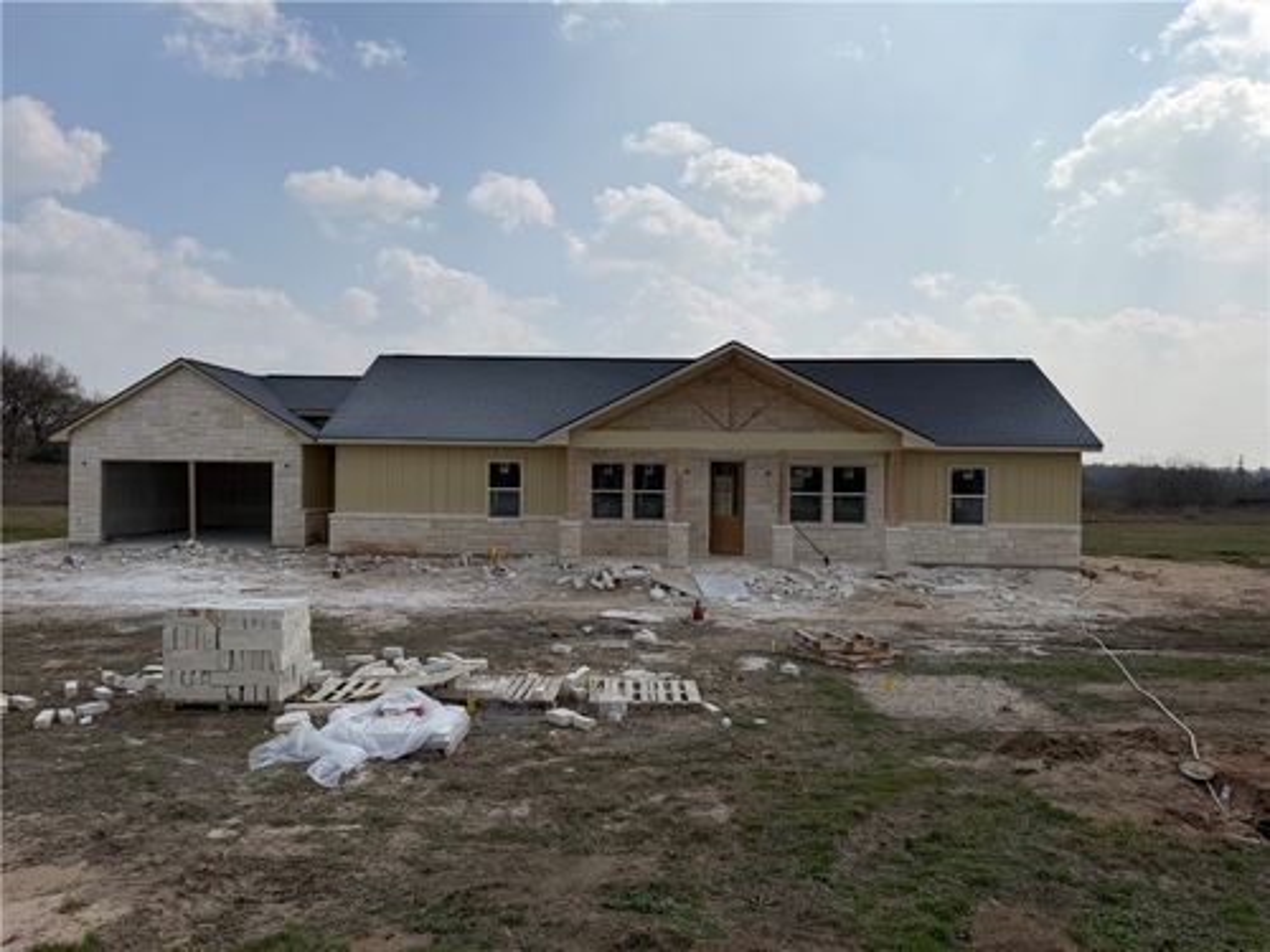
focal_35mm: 24
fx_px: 881
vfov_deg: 56.8
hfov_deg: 71.6
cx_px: 635
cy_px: 476
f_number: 1.78
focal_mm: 6.76
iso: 80
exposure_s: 1/11905
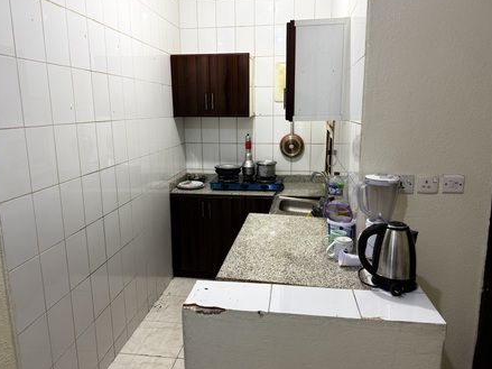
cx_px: 245
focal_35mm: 25
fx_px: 355
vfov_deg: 54.8
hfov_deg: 69.4
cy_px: 178
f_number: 1.78
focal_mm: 6.76
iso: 200
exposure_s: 1/60
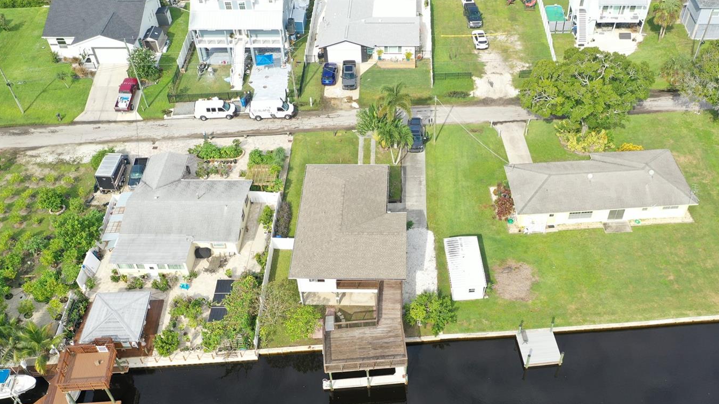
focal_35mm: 35
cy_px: 285
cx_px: 384
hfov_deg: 56.6
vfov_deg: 33.3
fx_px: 667
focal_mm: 10.26
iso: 100
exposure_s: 1/100
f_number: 4
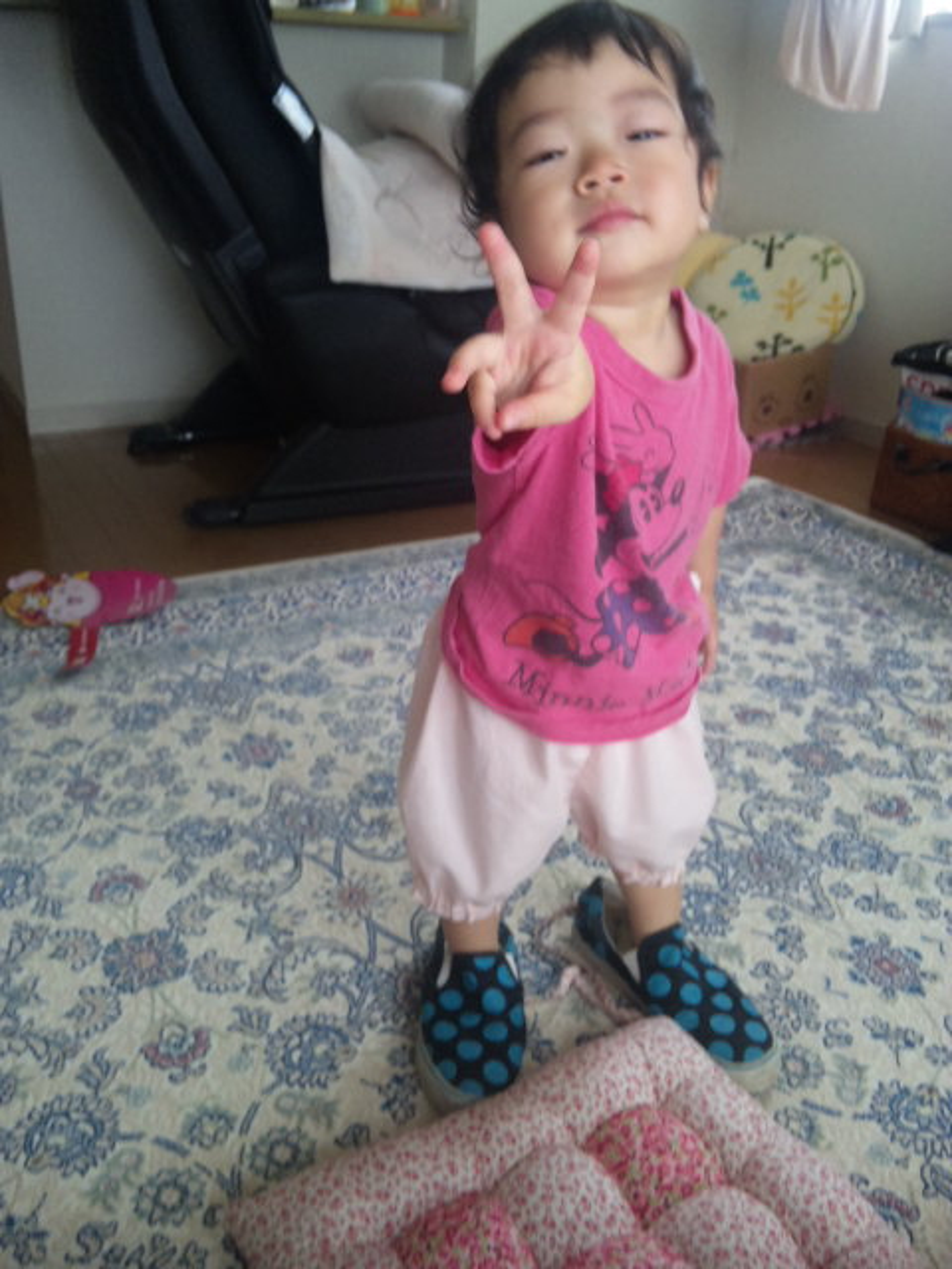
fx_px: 1063
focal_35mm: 29
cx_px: 476
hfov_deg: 48.2
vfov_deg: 61.7
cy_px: 634
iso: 103
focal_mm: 4.82
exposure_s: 1/16.7
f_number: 2.8
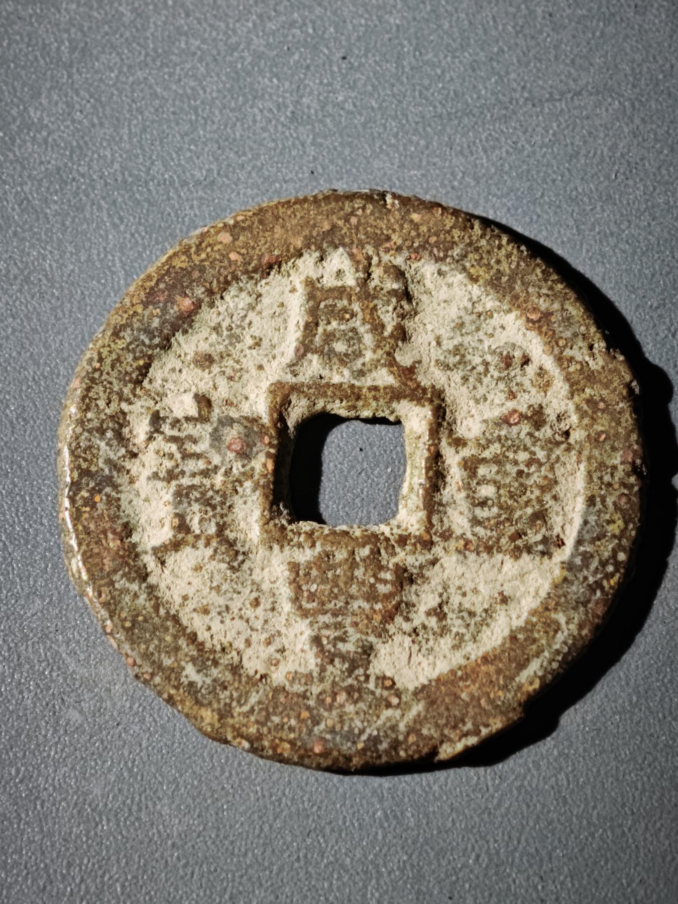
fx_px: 2873
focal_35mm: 110
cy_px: 452
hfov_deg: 13.5
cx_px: 339
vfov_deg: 17.9
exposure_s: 1/100
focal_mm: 9
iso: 320
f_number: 2
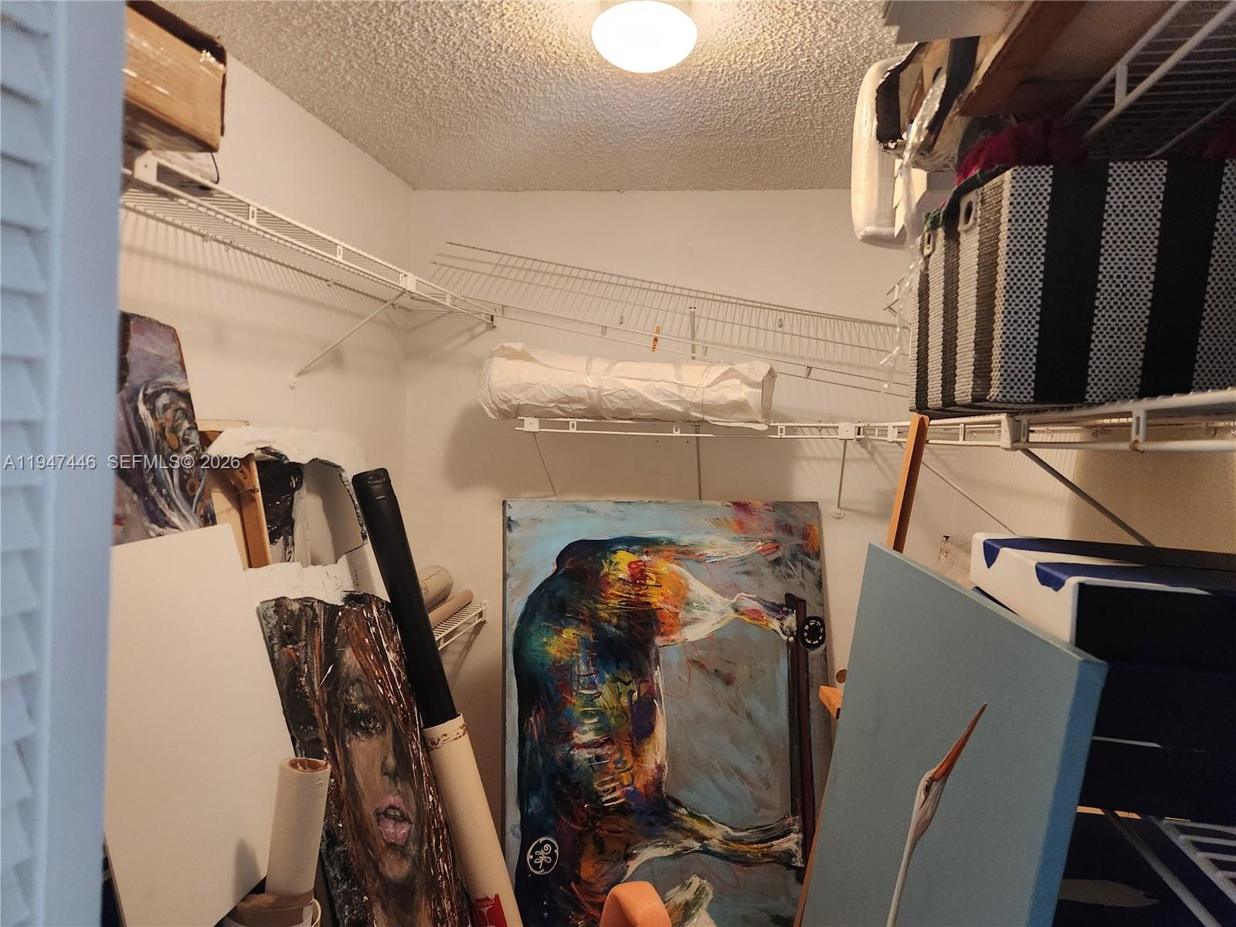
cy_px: 464
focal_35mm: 23
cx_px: 618
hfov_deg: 73.9
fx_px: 821
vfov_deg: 58.9
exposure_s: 1/120
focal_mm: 5.4
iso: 1000
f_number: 1.8
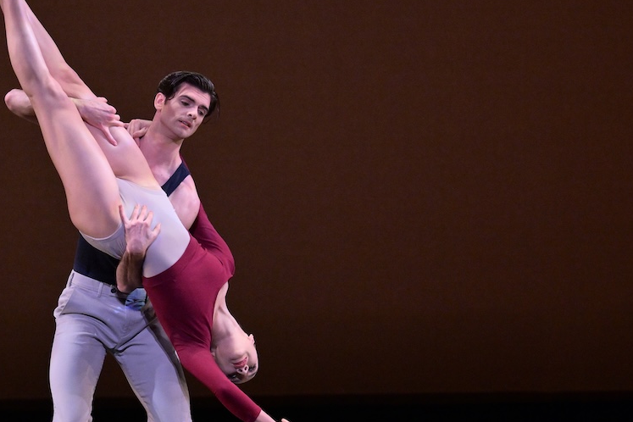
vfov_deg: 2.1
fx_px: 11657
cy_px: 204
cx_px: 166
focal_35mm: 663
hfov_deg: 3.1
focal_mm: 330
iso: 3200
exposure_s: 1/500
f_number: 4
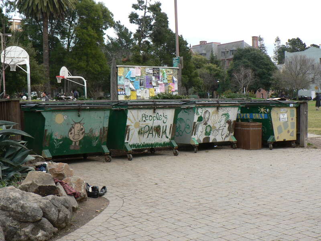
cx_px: 160
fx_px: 473
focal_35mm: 51
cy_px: 120
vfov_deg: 28.6
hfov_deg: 37.5
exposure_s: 1/80
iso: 100
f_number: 3.6
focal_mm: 8.4
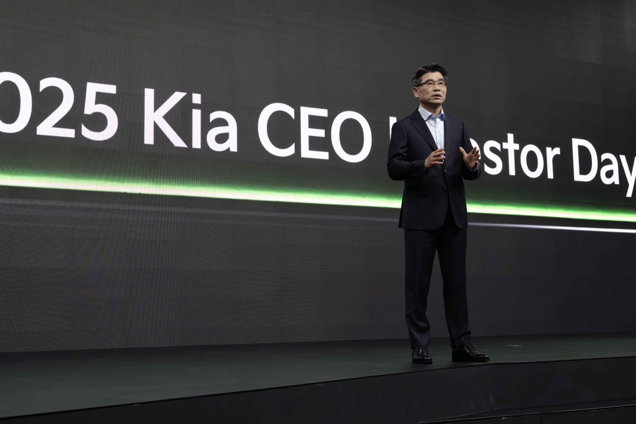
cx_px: 289
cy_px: 183
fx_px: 954
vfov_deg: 25.0
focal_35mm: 54
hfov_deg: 36.8
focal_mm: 47
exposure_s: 1/100
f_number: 8
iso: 1250
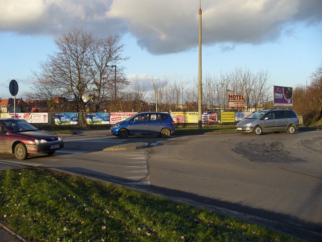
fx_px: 344
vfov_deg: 38.7
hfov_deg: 50.1
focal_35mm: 37
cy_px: 121
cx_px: 161
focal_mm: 6.1
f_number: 5.6
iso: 100
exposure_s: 1/200
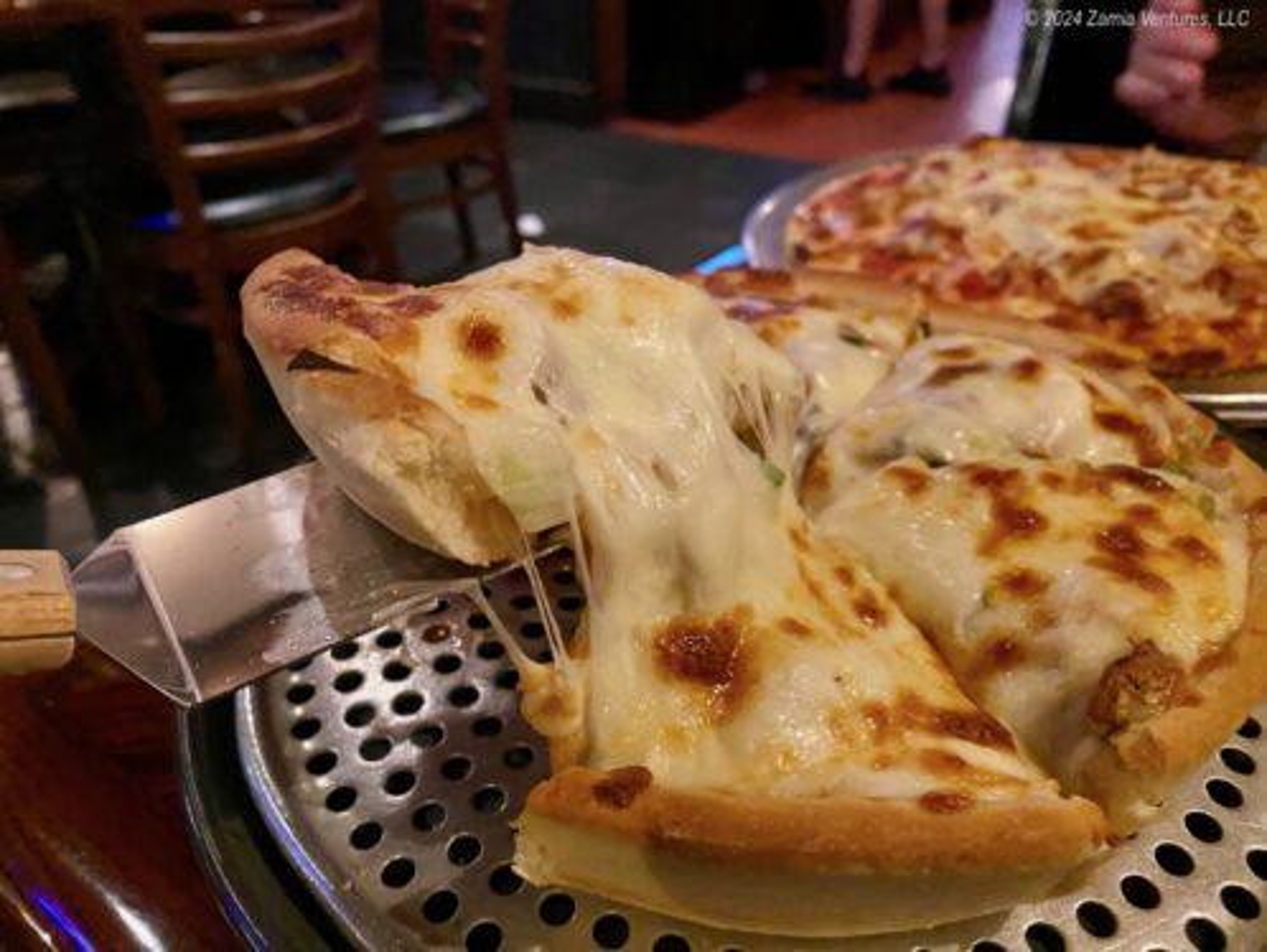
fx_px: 952
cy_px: 476
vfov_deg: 53.1
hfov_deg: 67.3
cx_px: 634
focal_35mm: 26
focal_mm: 4.25
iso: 800
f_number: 1.8
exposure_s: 1/30
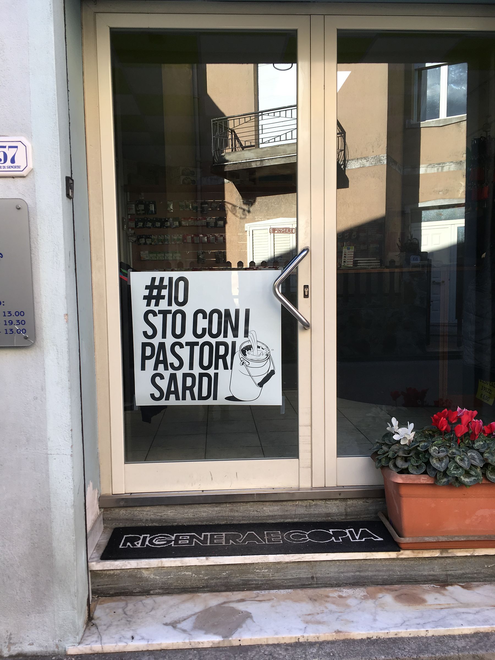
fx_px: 553
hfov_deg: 48.2
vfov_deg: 61.7
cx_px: 248
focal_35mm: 29
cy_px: 330
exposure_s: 1/121
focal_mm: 4.15
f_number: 2.2
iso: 25
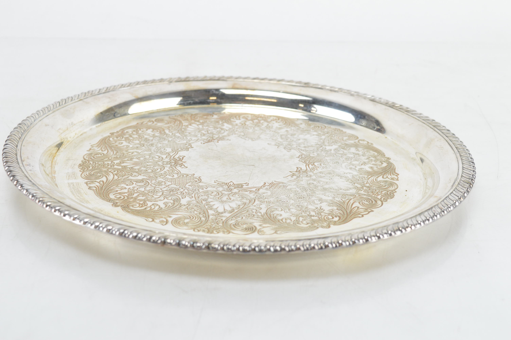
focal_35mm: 52
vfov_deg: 25.7
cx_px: 256
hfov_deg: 37.9
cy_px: 170
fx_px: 745
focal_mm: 35
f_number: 6.3
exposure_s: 1/80
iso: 800
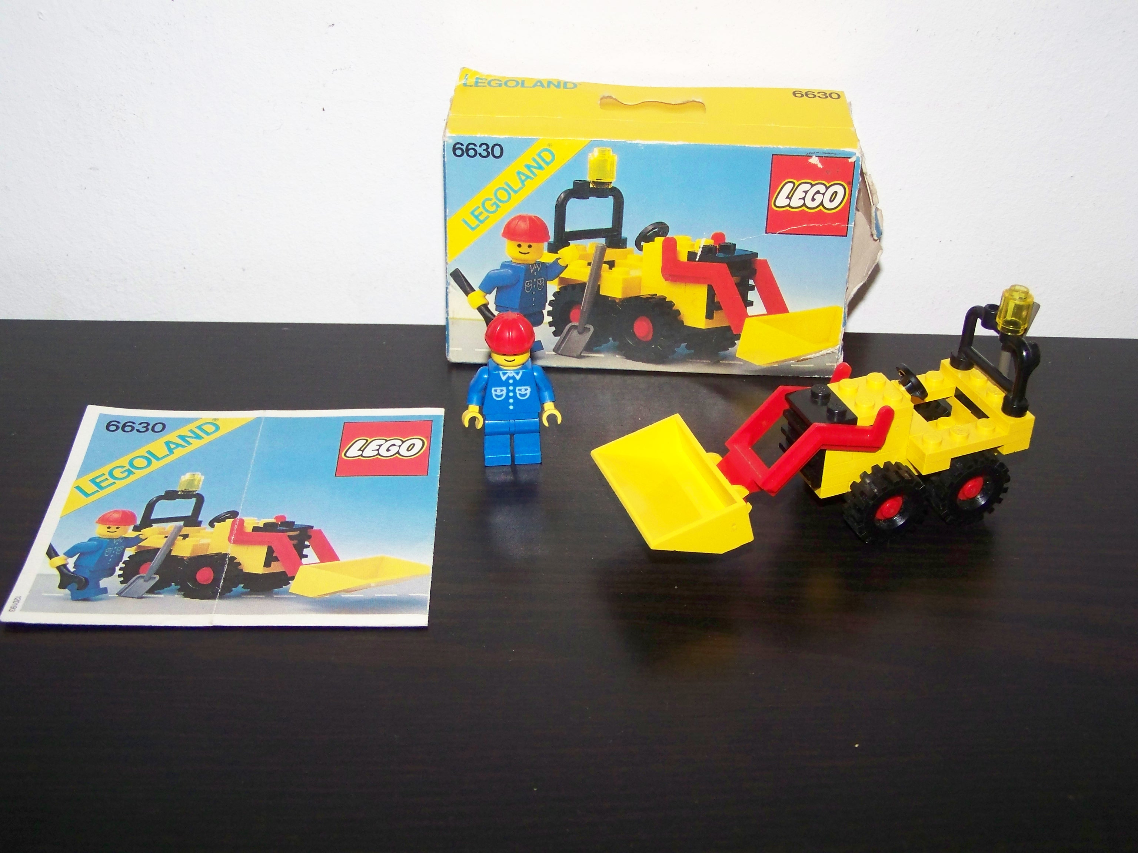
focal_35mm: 49
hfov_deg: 38.9
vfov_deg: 29.7
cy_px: 426
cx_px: 569
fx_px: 1611
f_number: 2.8
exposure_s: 1/30
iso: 200
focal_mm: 8.1
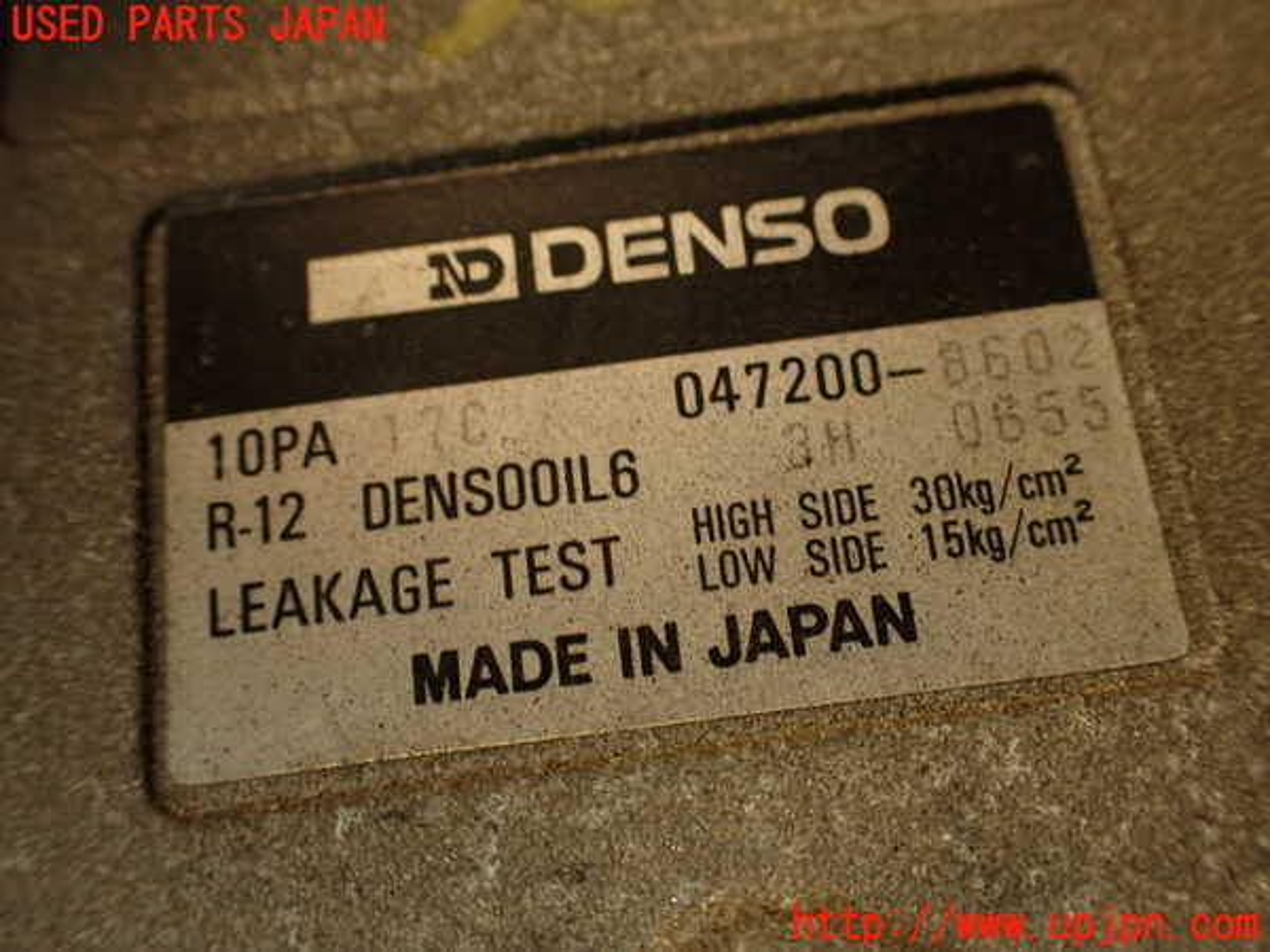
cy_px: 476
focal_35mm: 32
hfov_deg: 56.8
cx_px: 635
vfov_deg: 44.2
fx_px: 1174
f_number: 2.4
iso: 200
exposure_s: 1/30
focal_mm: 5.79
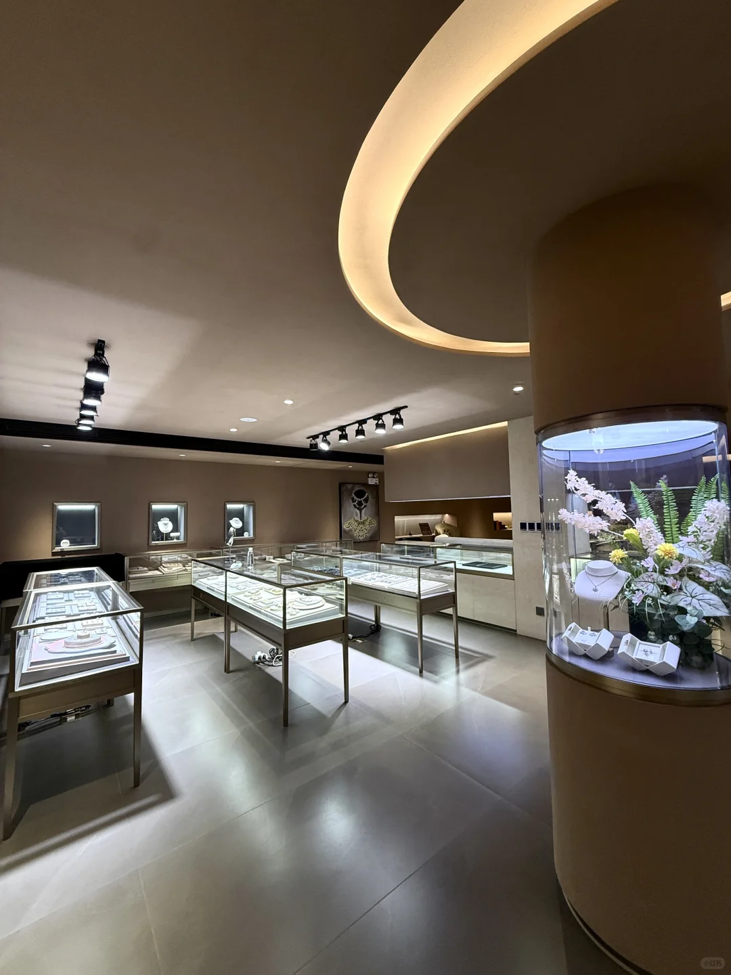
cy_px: 488
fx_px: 394
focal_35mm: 14
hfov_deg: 85.7
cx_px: 366
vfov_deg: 102.1
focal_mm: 2.22
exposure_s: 1/100
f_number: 2.2
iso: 160
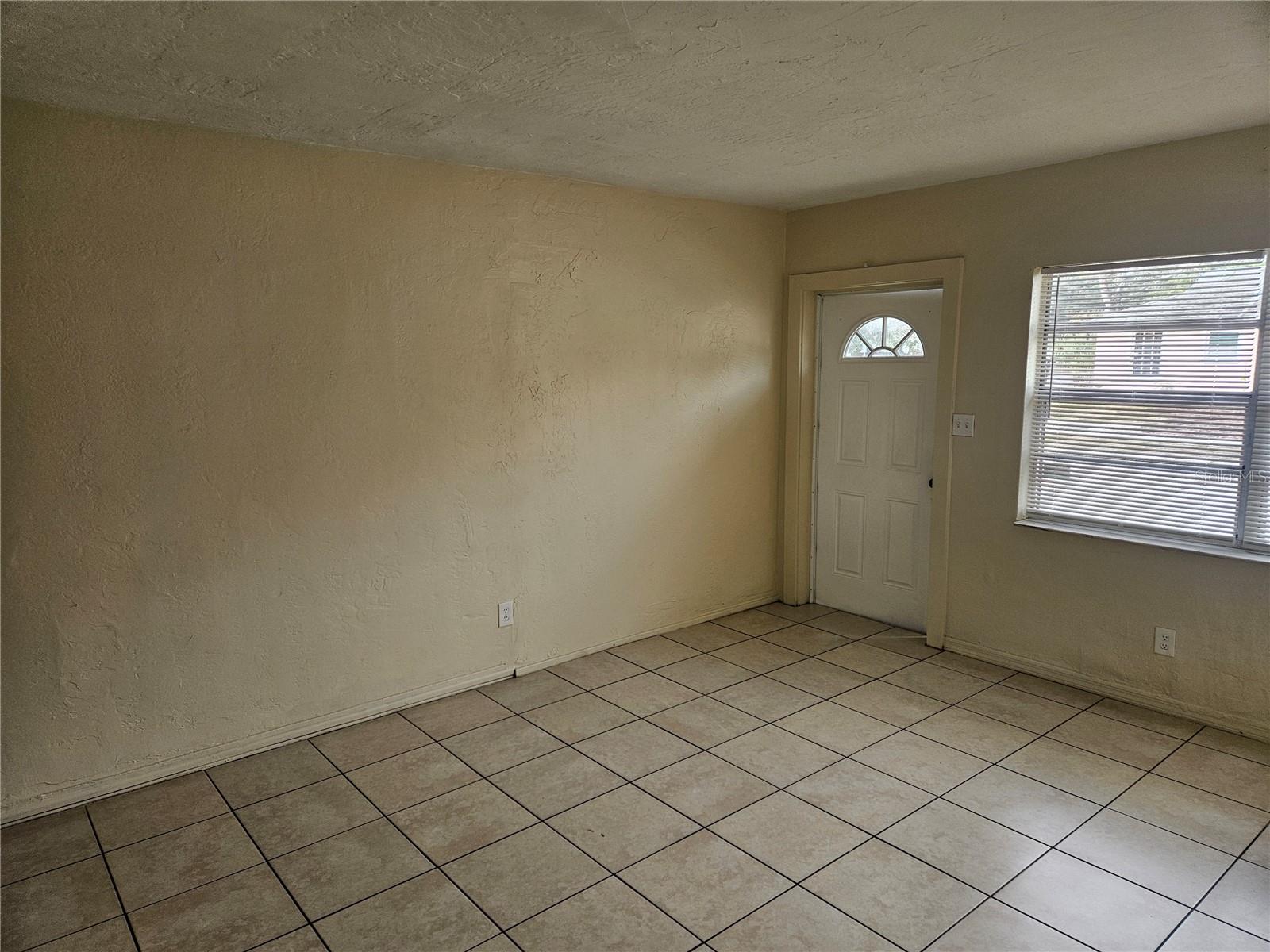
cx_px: 635
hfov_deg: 73.9
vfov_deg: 58.9
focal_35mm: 23
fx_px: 844
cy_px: 476
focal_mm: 5.4
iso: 80
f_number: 1.8
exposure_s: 1/120
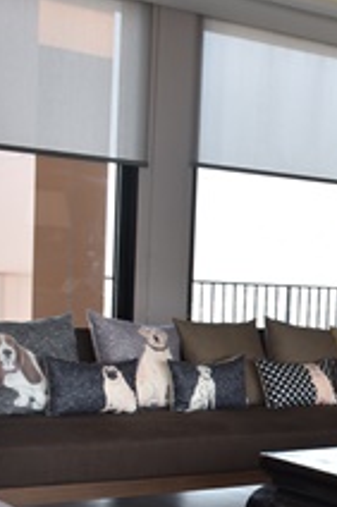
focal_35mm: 85
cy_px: 430
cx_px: 588
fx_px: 1195
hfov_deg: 14.3
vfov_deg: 23.5
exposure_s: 1/125
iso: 250
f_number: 5.6
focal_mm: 20
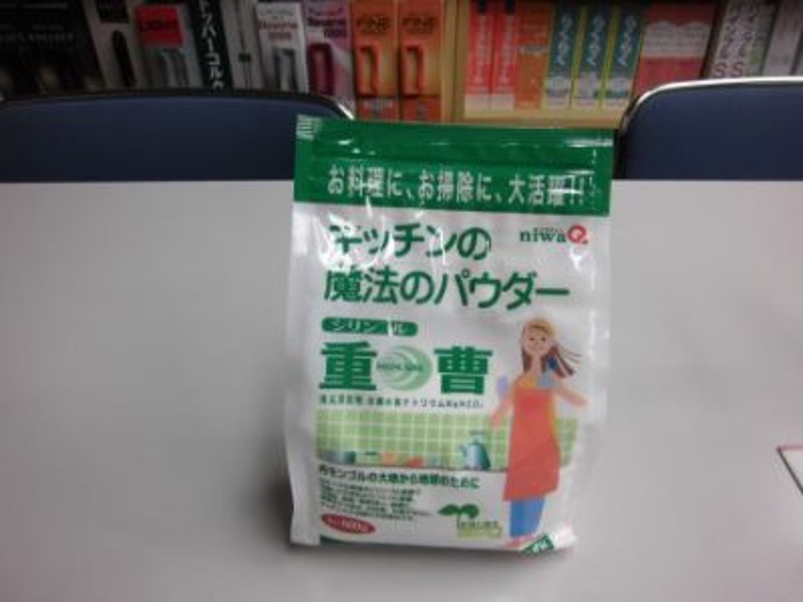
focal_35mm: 26
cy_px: 301
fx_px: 603
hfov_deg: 67.3
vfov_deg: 53.0
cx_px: 402
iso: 100
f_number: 2.8
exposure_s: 1/60
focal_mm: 4.7
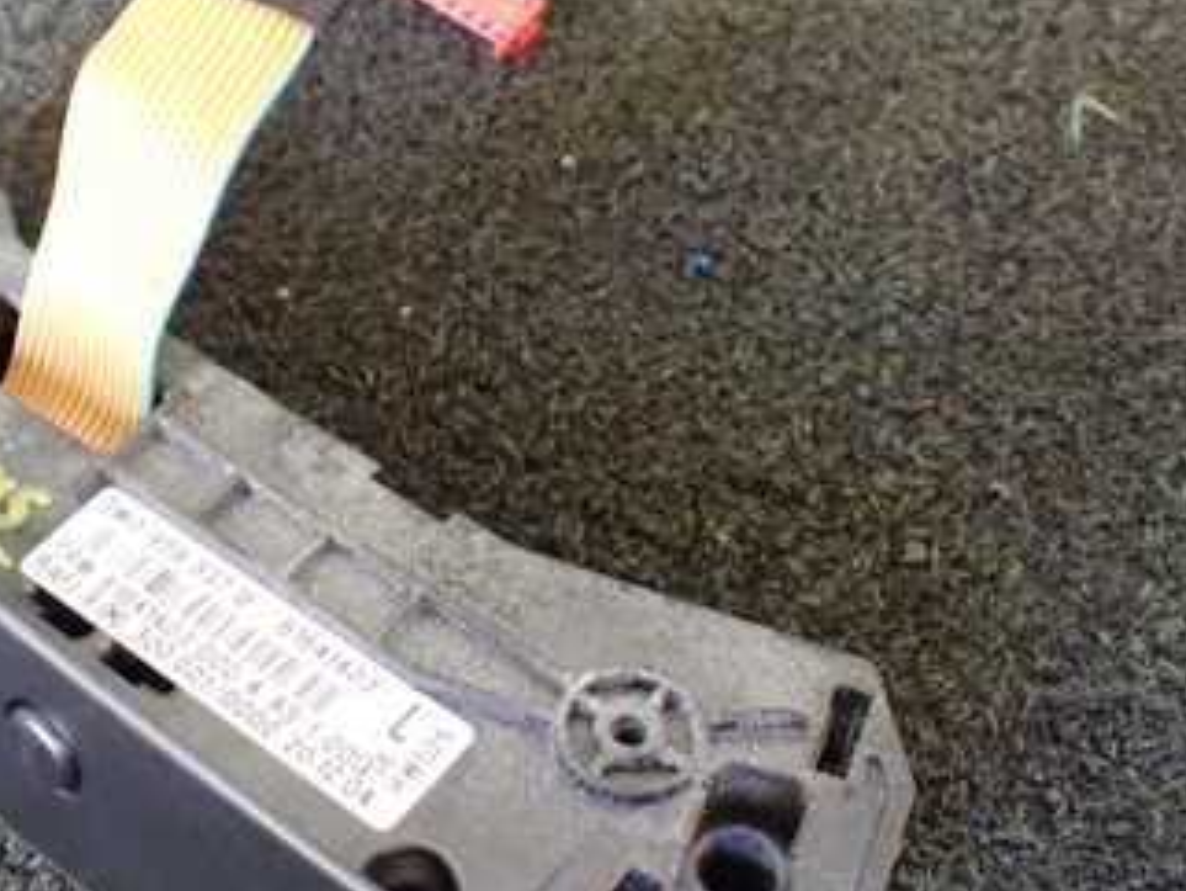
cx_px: 303
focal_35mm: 56
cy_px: 458
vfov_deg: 26.1
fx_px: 1919
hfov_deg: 33.7
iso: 800
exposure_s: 1/60
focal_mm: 5.4
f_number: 2.3
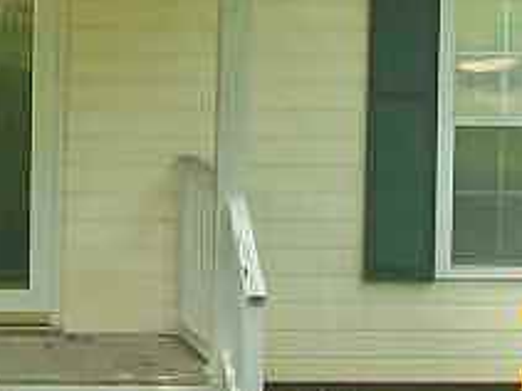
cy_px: -364
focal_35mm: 272
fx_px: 4099
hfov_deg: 7.3
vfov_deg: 5.4
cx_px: 20
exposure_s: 1/204
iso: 80
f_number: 3.4
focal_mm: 9.4
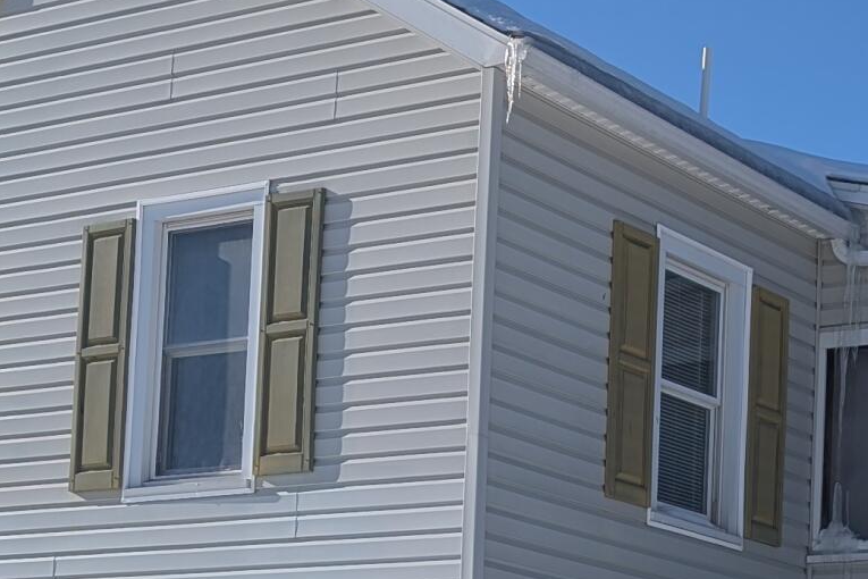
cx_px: 865
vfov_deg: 13.4
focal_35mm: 98
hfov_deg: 20.2
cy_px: 784
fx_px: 2363
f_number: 1.68
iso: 22
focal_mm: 6.9
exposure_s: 1/2062
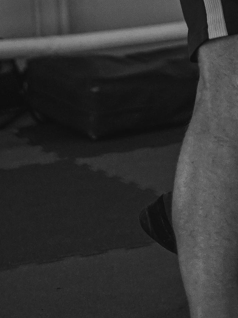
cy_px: -260
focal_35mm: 214
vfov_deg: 8.9
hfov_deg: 6.9
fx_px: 1962
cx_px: 237
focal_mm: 50
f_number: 1.8
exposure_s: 1/1600
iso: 1250
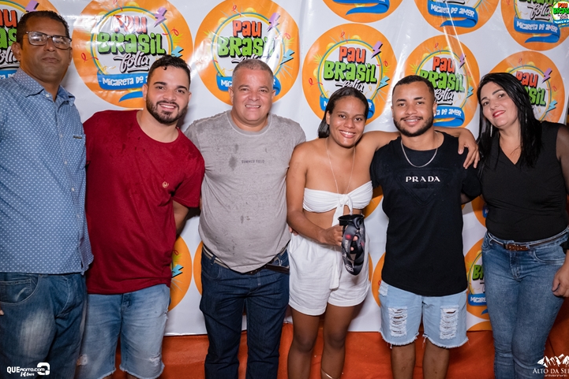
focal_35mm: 37
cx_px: 292
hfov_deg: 51.9
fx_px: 585
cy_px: 187
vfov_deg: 36.0
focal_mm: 24
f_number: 2.8
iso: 2500
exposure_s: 1/160
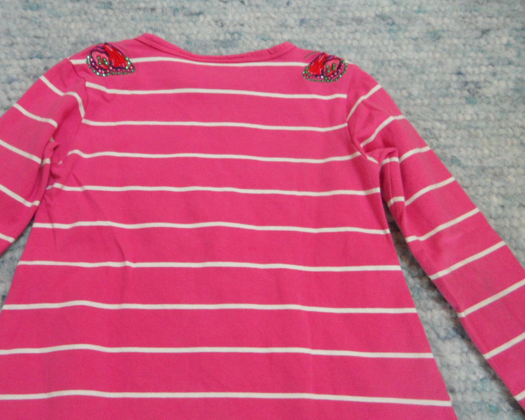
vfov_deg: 44.0
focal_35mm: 33
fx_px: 513
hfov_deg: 53.7
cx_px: 205
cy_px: 276
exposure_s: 1/30
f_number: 2.9
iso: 240
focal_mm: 4.1
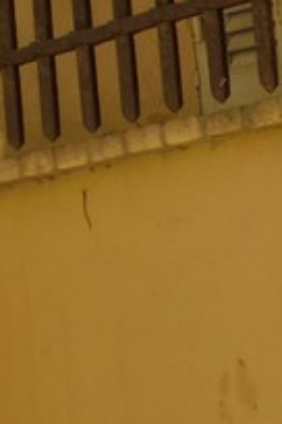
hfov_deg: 4.0
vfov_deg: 5.9
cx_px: -705
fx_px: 3865
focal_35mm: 329
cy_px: -784
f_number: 16
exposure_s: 1/125
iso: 200
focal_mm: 42
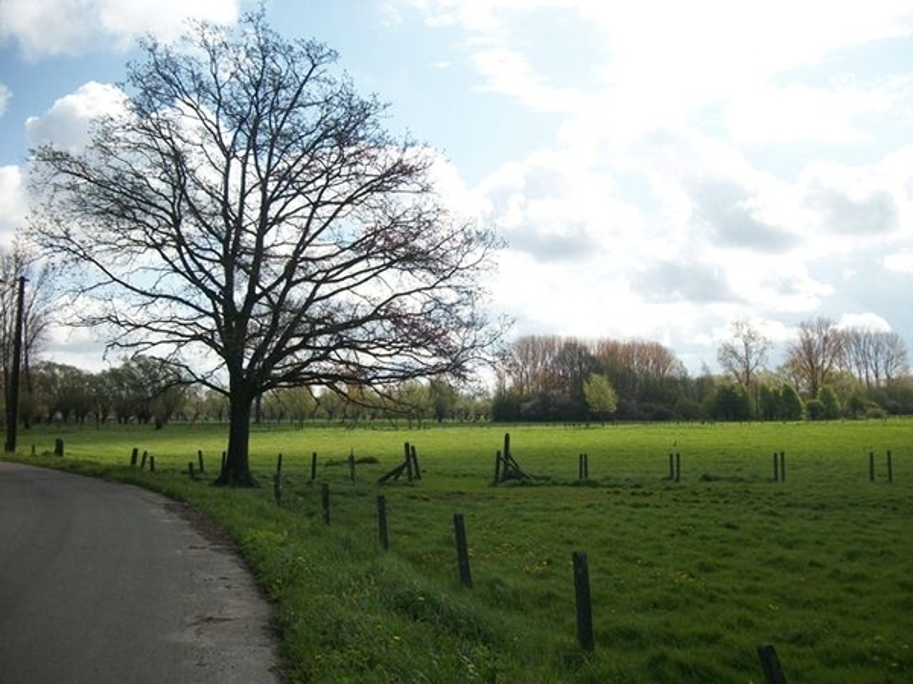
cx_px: 456
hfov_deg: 56.8
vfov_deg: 44.2
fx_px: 844
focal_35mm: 32
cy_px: 342
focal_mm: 5.7
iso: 80
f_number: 8.8
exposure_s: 1/200
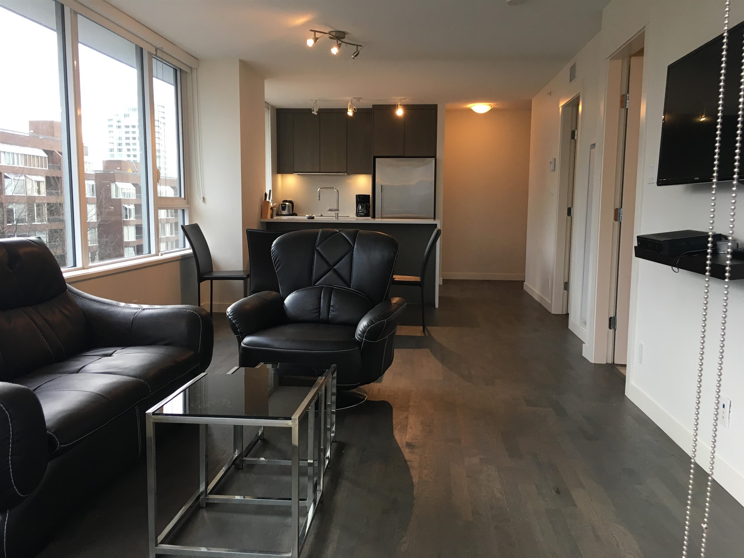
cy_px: 279
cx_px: 372
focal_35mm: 29
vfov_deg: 48.2
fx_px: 623
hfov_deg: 61.7
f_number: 2.2
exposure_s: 1/30
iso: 64
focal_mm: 4.15
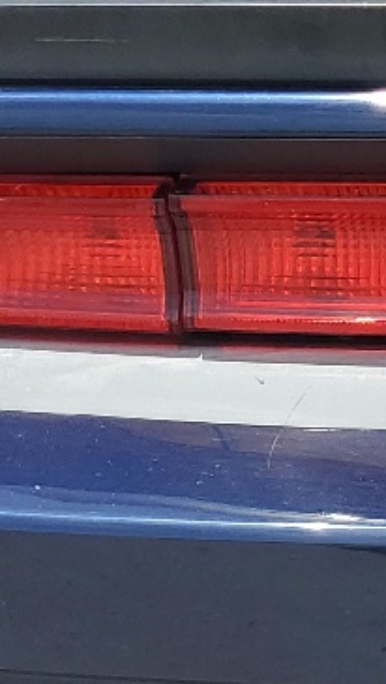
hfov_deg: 9.0
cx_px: 883
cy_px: 309
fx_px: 2251
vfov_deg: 17.3
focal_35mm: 124
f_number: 1.5
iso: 50
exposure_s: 1/3333
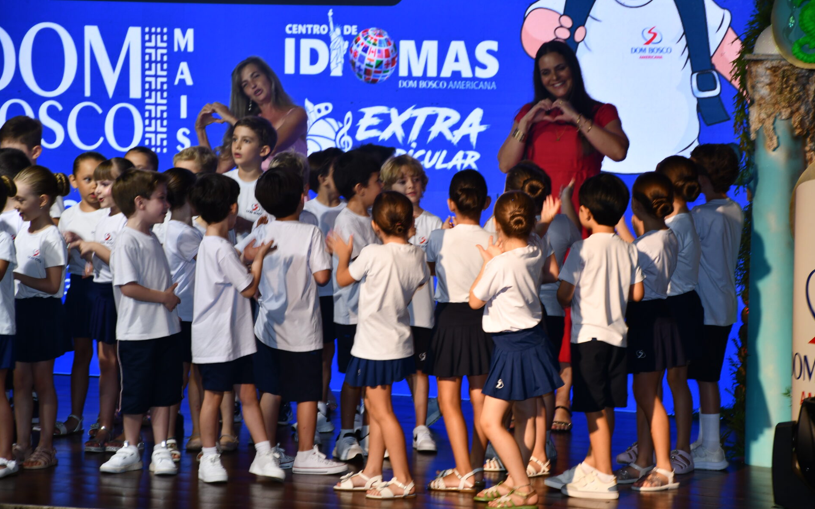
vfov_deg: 10.7
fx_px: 2732
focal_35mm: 123
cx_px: 408
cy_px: 261
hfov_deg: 17.0
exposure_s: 1/60
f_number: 5.3
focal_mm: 80
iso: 400
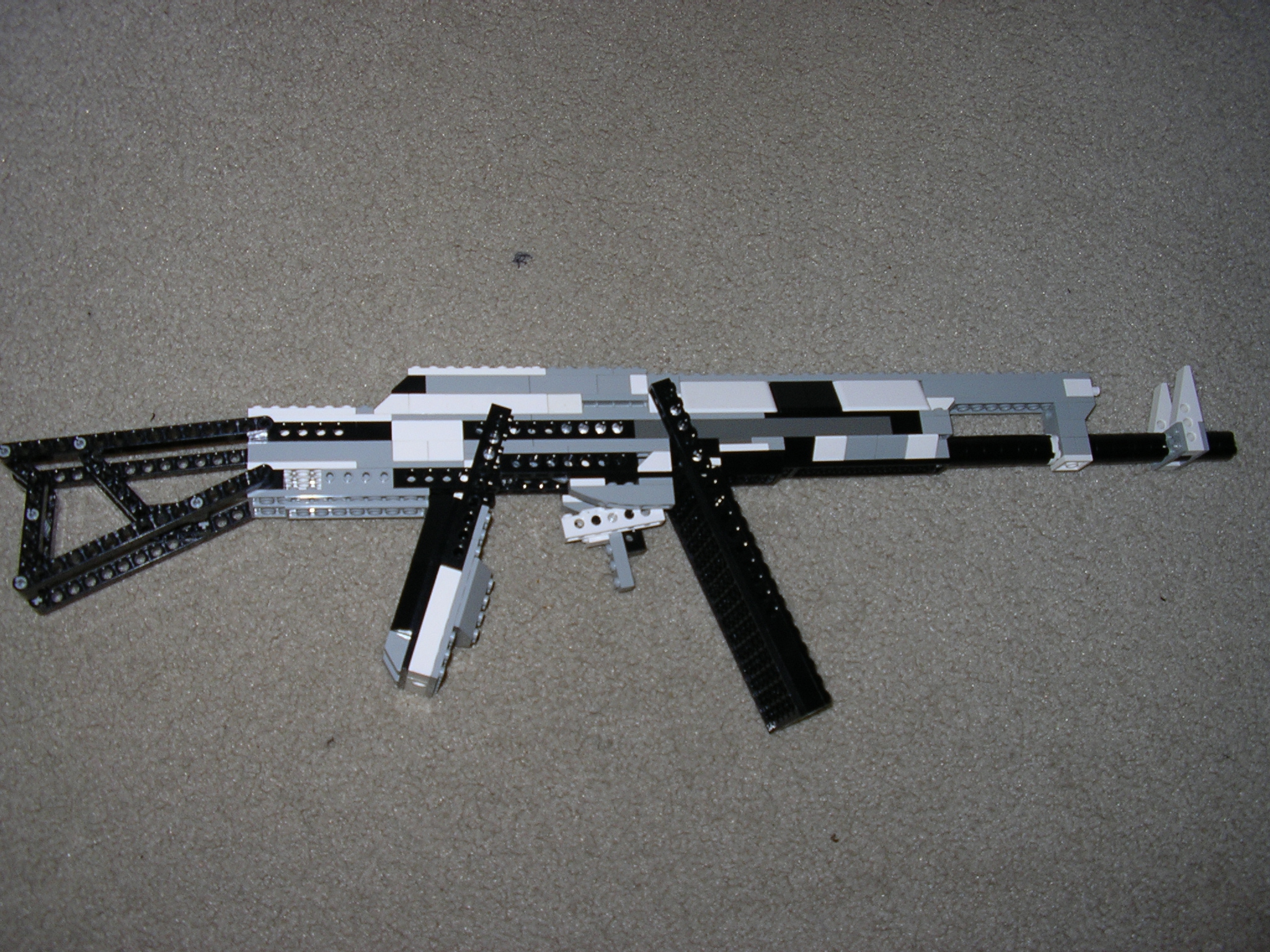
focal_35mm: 38
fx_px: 1394
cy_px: 476
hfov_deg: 49.0
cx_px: 635
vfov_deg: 37.7
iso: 50
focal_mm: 5.8
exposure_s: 1/60
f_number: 2.9
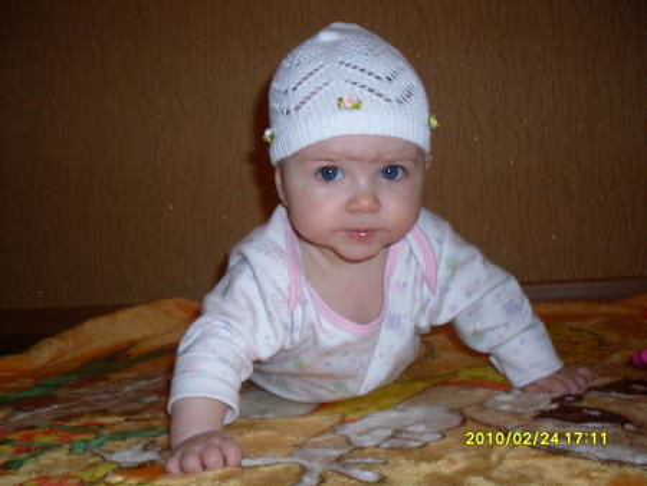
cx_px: 324
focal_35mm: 38
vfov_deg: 37.8
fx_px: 711
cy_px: 243
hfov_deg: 49.0
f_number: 2.8
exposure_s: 1/45
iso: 100
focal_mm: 6.3
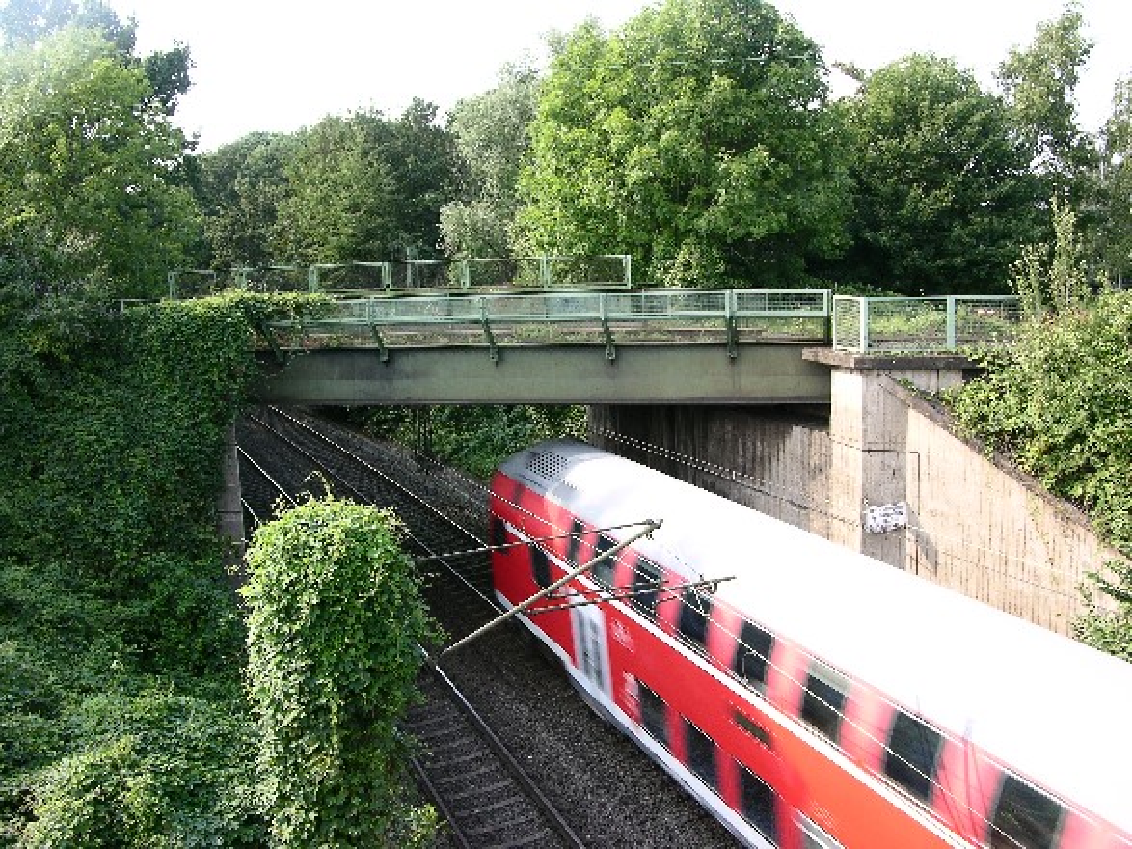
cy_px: 424
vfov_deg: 40.7
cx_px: 566
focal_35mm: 35
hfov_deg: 52.6
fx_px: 1144
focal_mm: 8.9
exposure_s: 1/47.3
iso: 50
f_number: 5
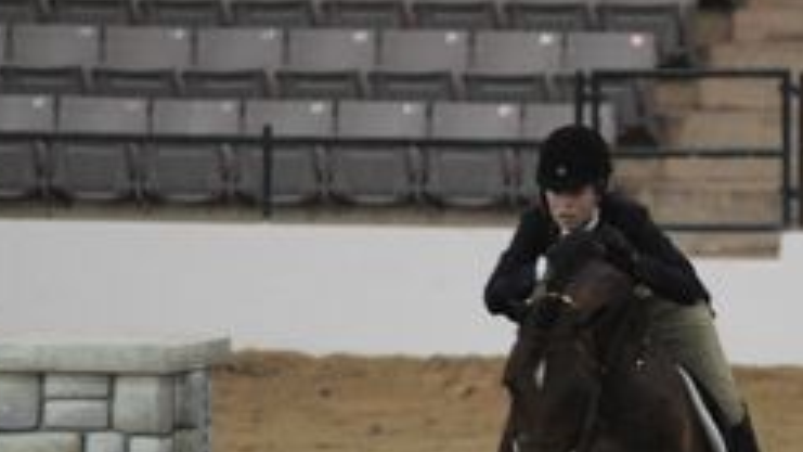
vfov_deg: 2.2
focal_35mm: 542
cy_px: 445
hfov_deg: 4.0
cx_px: 627
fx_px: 11542
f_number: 2.8
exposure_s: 1/400
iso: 6400
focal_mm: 200
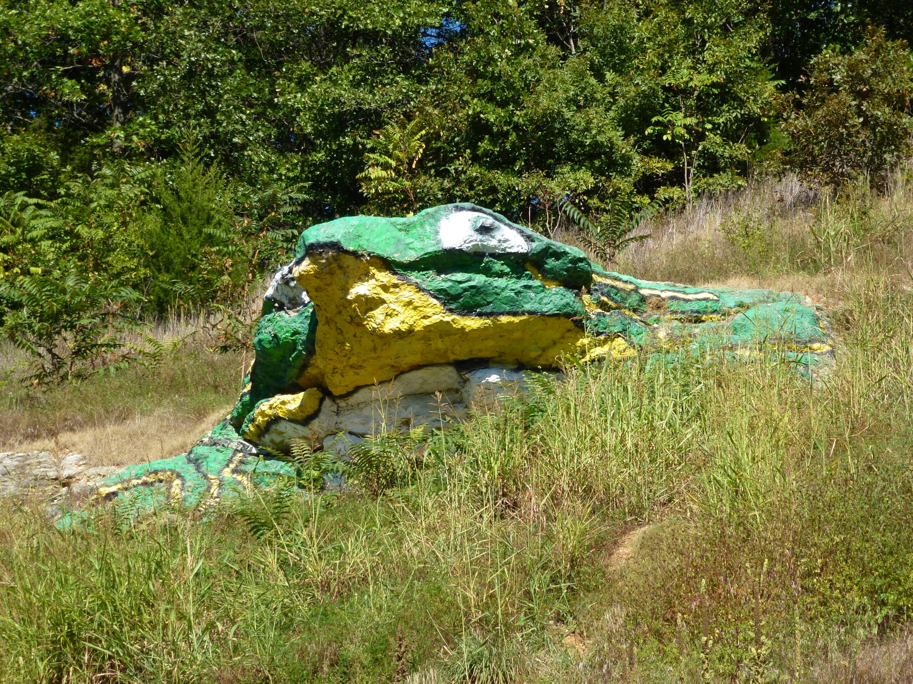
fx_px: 3455
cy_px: 342
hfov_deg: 15.1
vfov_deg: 11.3
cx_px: 456
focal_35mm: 131
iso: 100
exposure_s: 1/320
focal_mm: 23.4
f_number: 5.2
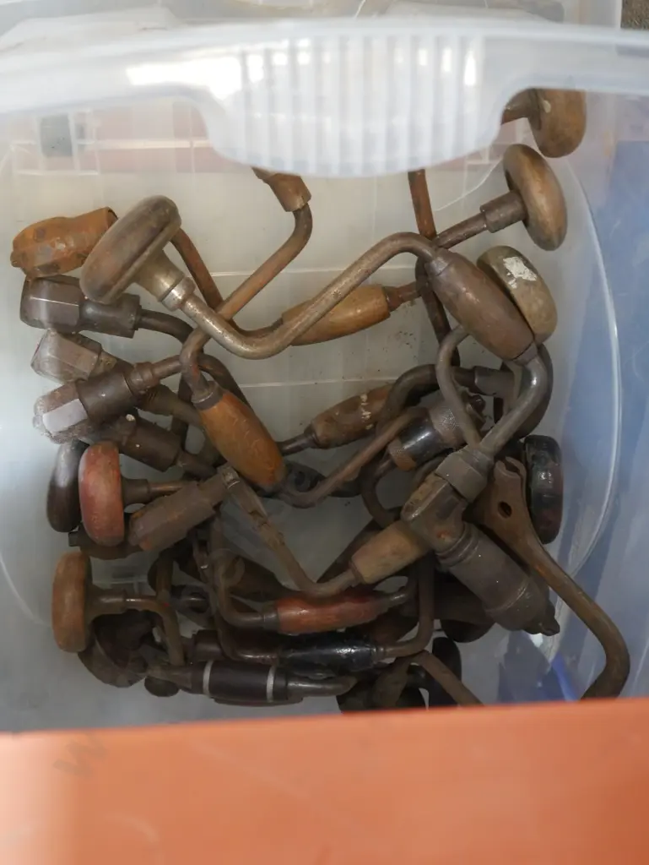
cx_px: 324
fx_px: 999
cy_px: 432
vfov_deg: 46.8
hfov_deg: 36.0
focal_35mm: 40
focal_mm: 20
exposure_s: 1/50
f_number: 4.4
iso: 3200
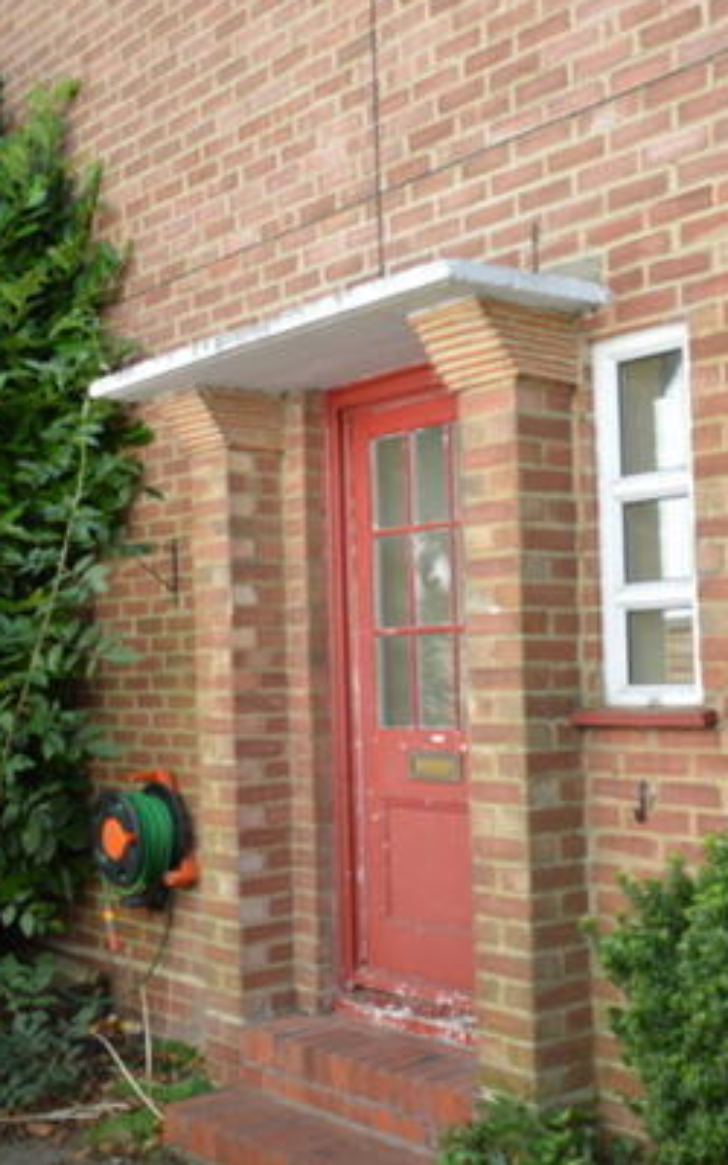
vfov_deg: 45.3
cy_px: 606
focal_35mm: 44
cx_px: 379
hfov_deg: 29.2
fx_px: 1397
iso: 280
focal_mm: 18
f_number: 5.6
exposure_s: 1/125
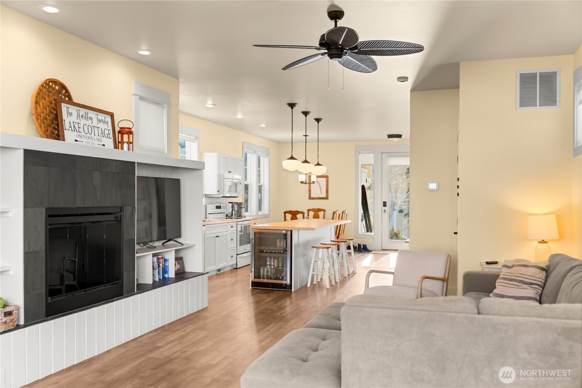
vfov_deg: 40.8
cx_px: 291
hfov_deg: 58.2
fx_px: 522
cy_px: 194
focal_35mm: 32
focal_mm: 32.3
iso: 400
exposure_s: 1/80
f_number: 2.8
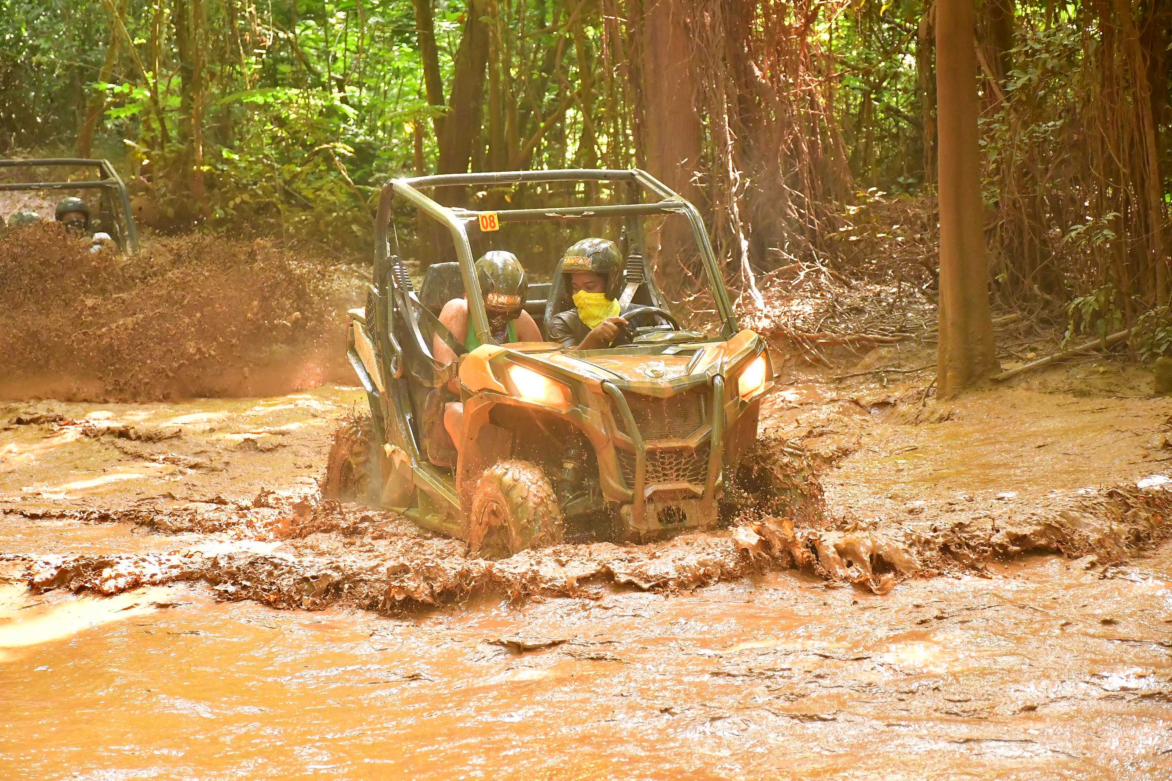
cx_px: 586
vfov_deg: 11.4
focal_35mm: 120
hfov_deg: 17.1
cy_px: 390
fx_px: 3906
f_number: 5.6
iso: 2500
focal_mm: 80
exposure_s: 1/640
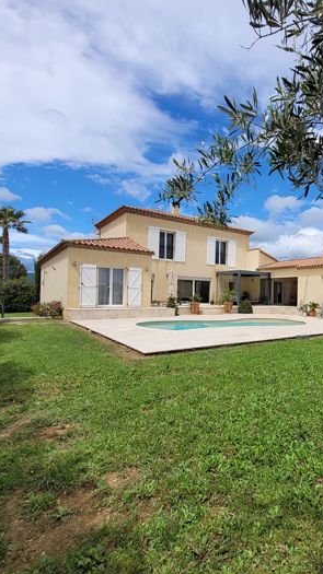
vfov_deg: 89.6
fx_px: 290
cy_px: 288
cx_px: 259
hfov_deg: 54.3
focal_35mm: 19
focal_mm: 1.74
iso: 40
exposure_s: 1/2289
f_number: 2.2
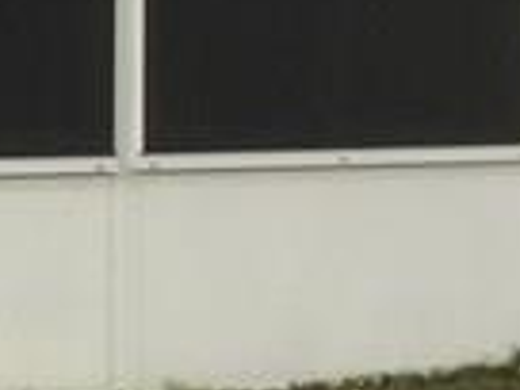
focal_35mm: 233
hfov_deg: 7.4
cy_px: 96
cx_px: -1105
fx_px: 3500
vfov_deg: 6.4
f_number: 2.4
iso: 25
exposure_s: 1/399
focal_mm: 3.3
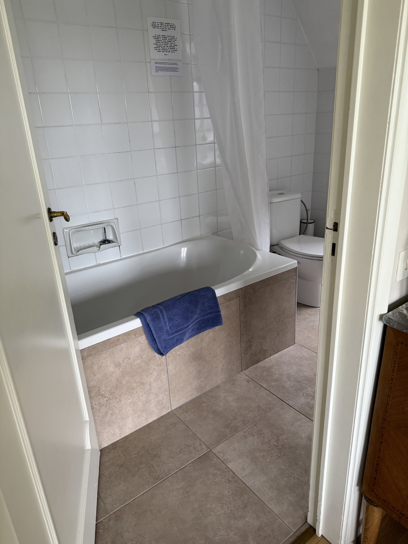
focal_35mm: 24
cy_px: 272
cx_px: 204
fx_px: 377
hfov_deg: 56.8
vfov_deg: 71.6
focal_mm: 6.76
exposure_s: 1/60
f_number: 1.78
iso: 250
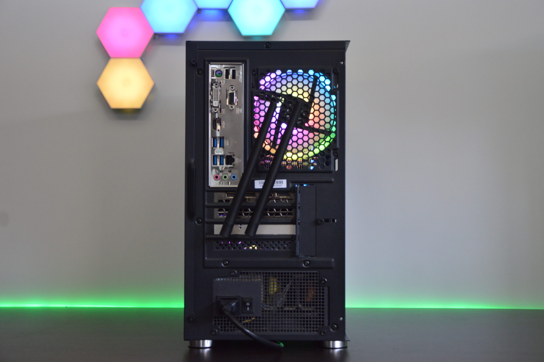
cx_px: 272
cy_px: 181
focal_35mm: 57
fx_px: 861
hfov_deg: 35.1
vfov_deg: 23.7
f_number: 4.5
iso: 800
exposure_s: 1/60
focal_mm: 38
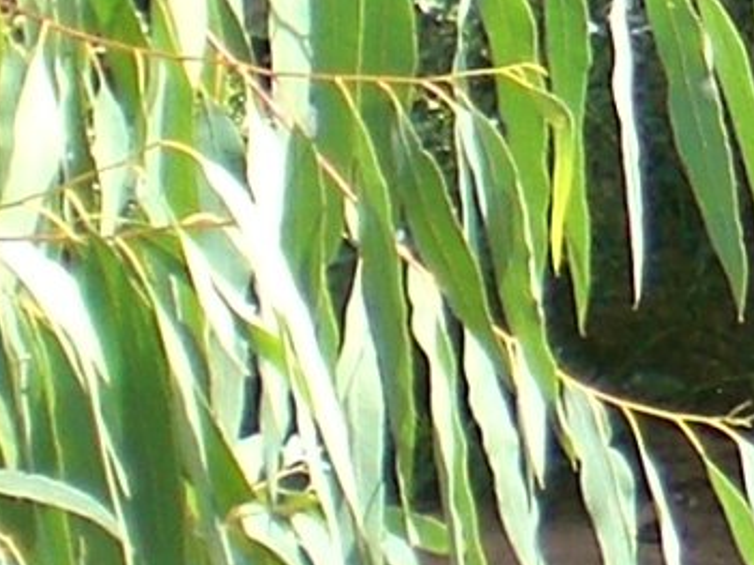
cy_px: -105
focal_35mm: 277
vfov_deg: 5.3
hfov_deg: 6.8
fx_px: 6032
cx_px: 1669
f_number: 3.1
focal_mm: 6.3
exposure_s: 1/250
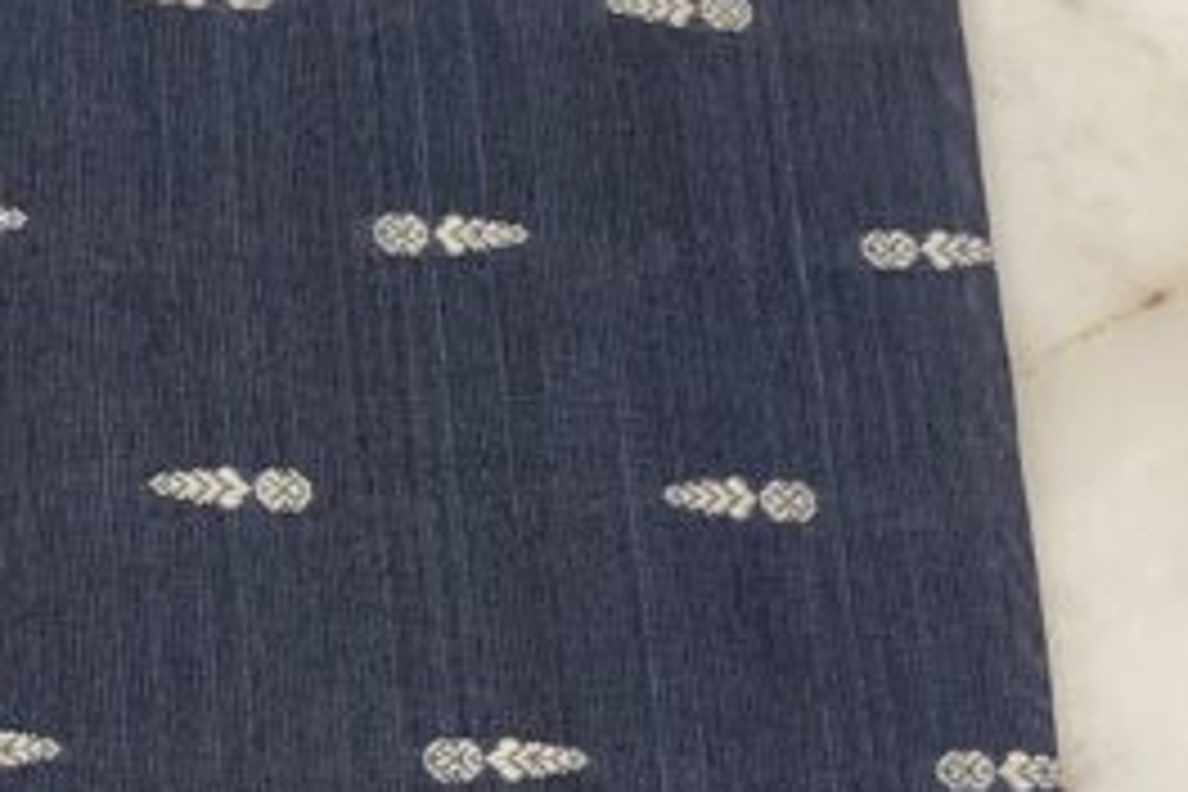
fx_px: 2706
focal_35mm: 82
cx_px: -22
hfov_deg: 23.6
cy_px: 963
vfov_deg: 16.0
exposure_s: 1/50
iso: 200
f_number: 1.8
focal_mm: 4.25
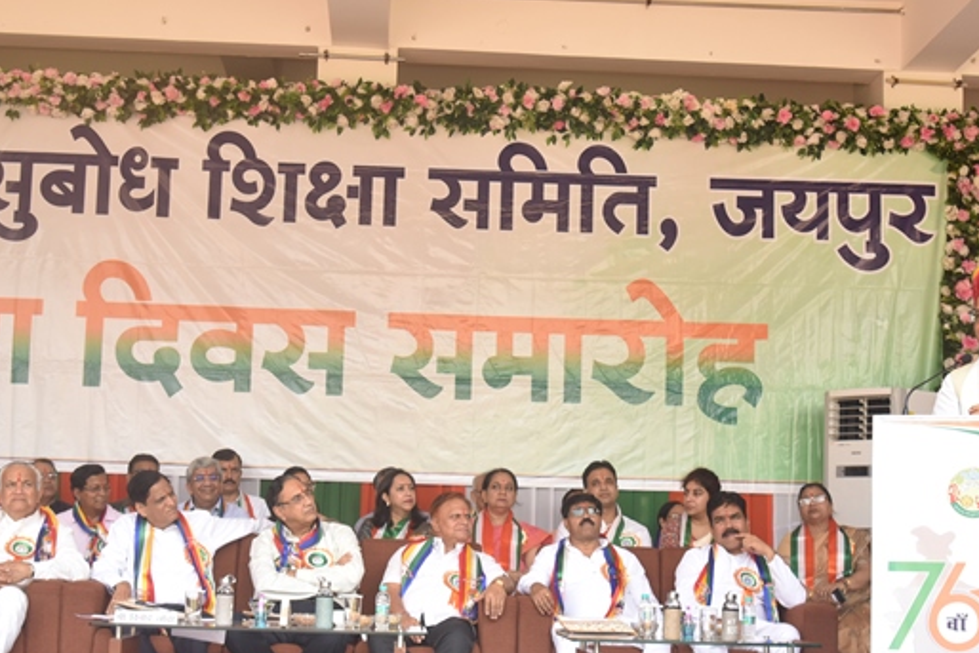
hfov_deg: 30.1
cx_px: 445
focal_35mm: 67
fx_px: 1822
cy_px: 343
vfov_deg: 20.3
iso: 640
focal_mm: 46
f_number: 8
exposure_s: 1/160
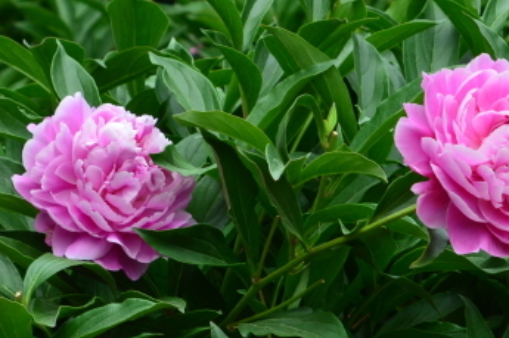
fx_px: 3021
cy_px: 212
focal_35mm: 214
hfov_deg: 9.6
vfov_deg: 6.4
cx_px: 420
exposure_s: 1/125
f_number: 11
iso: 200
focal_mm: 48
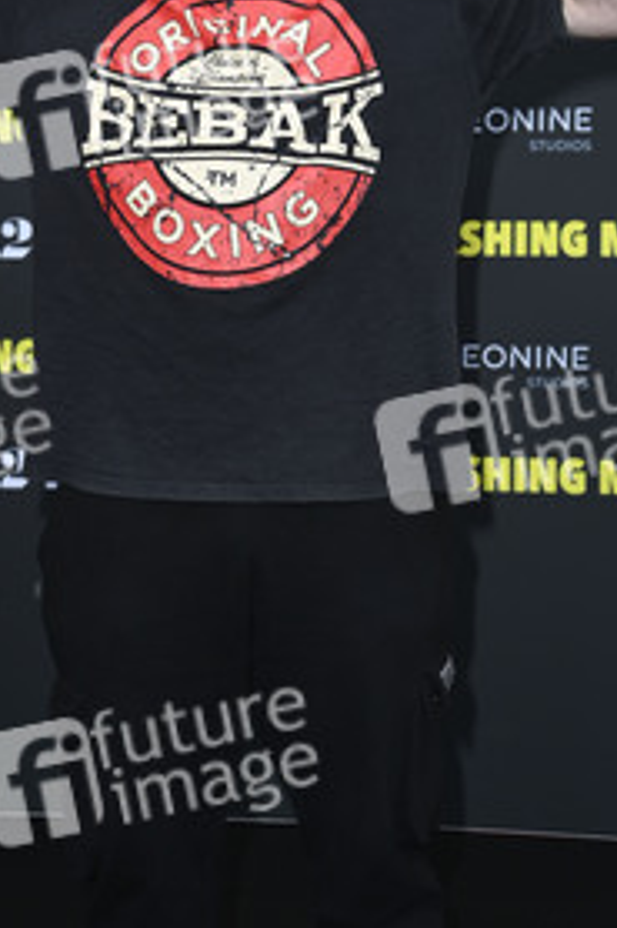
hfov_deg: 11.6
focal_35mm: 118
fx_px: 3037
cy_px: 267
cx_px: 243
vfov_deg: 17.3
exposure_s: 1/250
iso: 640
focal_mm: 82
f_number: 5.6
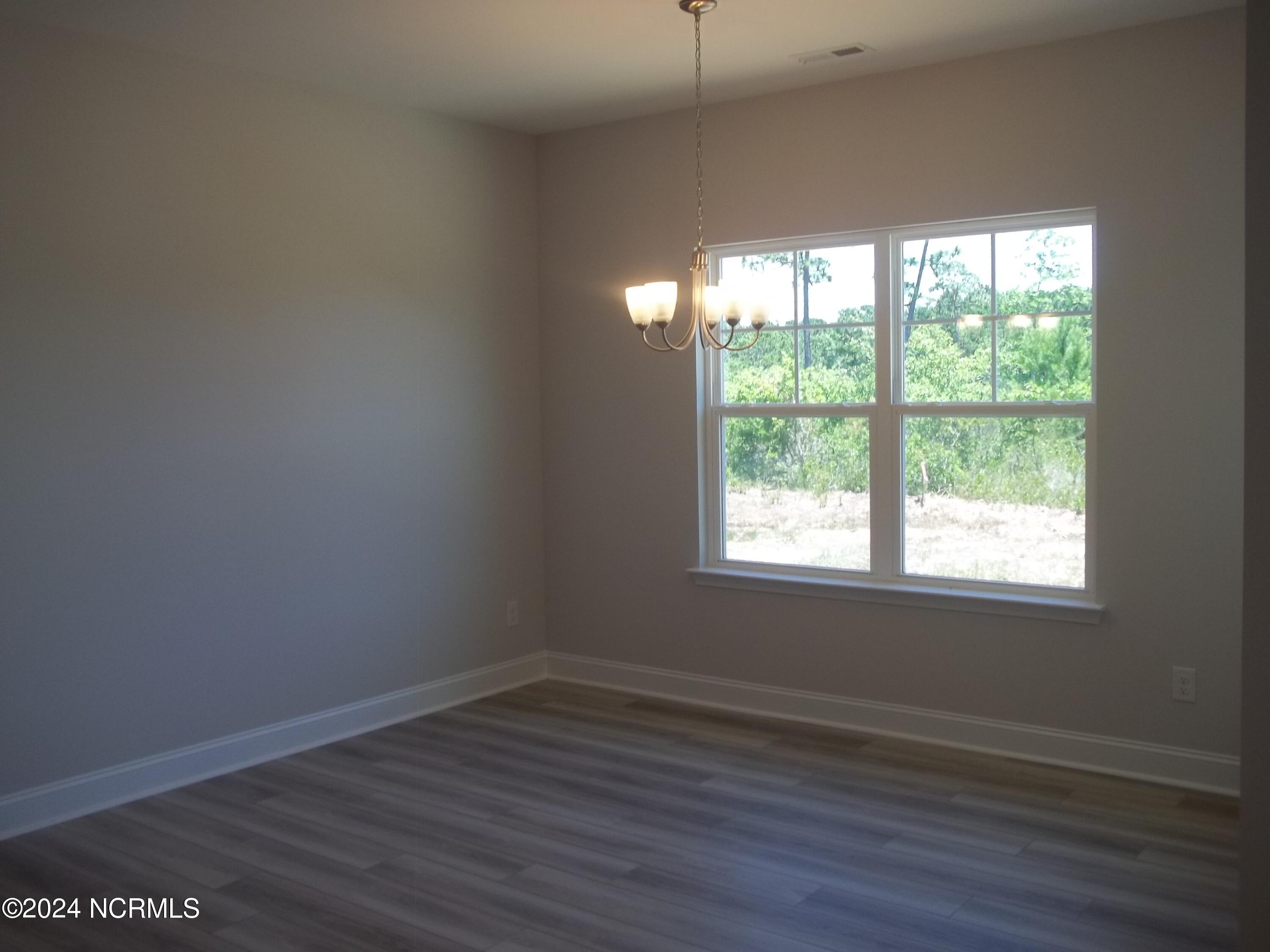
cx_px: 635
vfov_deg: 44.2
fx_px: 1174
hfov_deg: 56.8
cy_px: 476
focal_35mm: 32
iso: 64
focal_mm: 5.7
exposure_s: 1/100
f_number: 2.9
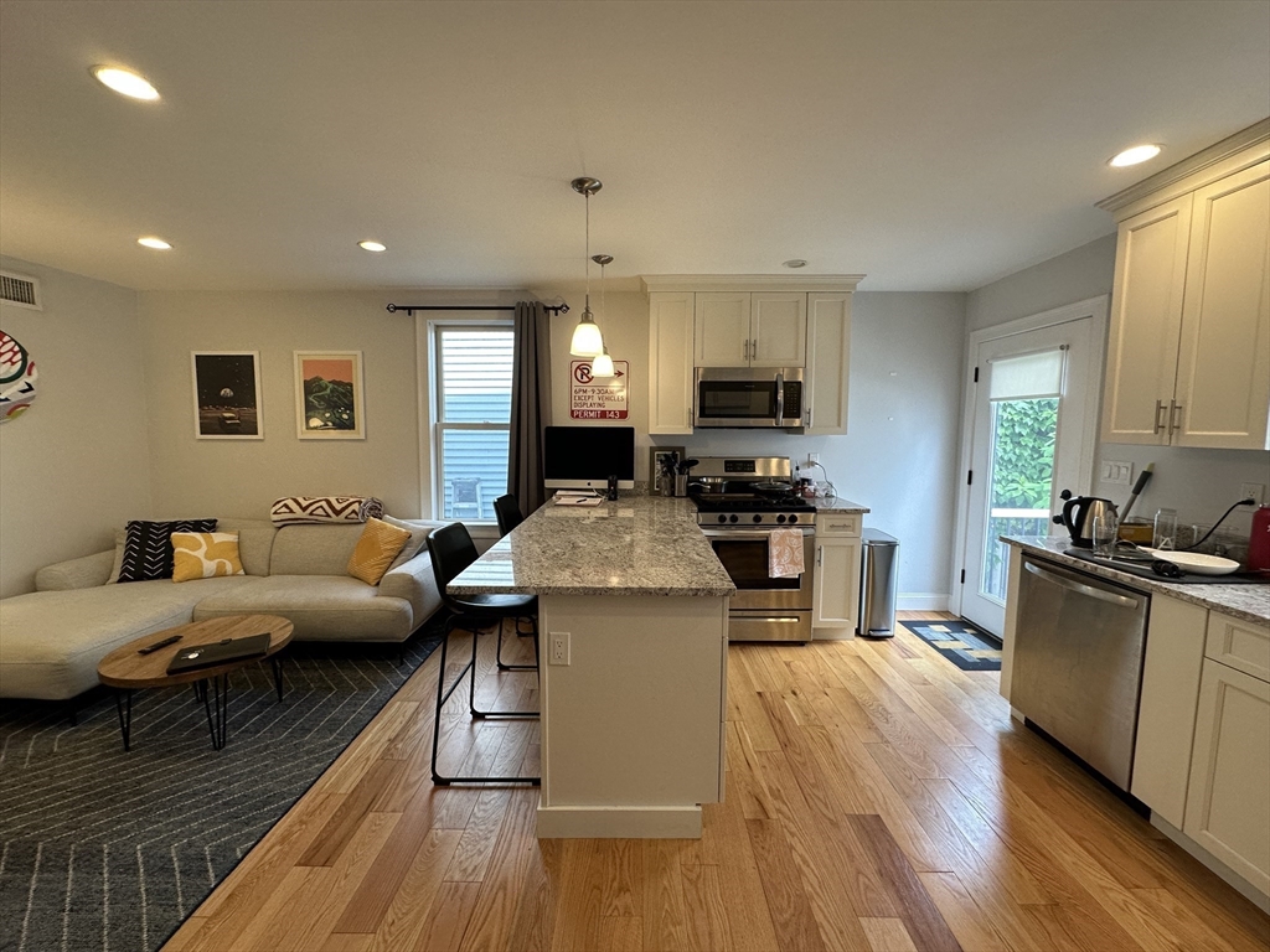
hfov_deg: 102.1
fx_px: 514
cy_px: 476
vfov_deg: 85.7
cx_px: 635
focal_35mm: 14
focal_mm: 2.22
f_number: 2.2
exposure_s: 1/120
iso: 160
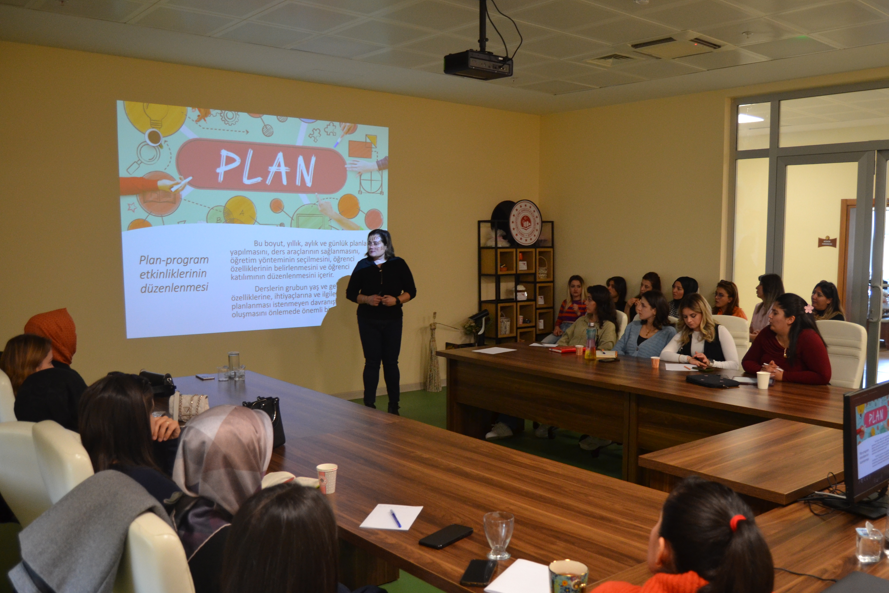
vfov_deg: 42.3
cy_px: 326
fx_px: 766
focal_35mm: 31
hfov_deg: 60.2
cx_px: 480
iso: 800
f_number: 3.5
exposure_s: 1/60
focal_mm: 18
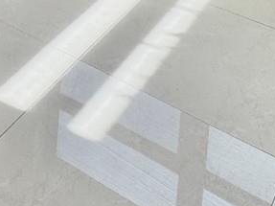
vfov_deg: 14.0
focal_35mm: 78
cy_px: -268
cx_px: -34
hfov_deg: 23.4
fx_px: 619
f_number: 2.2
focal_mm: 2.22
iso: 40
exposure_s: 1/122
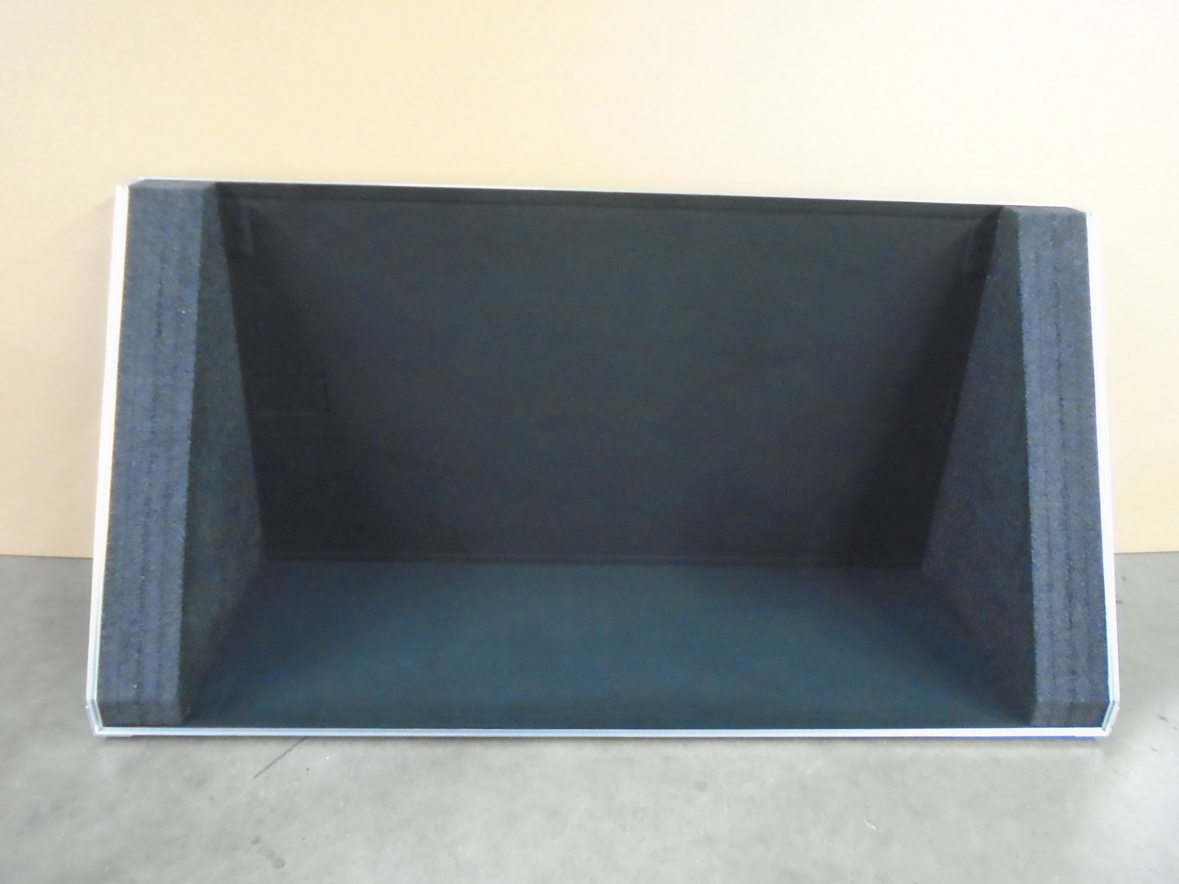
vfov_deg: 53.1
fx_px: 886
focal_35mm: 26
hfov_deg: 67.3
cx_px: 590
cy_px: 442
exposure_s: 1/4
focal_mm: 4.6
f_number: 3.2
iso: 640
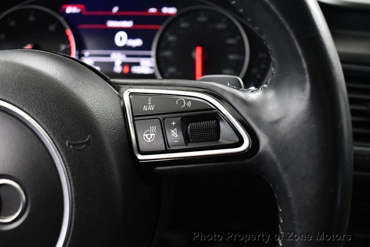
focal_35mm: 36
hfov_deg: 53.1
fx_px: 370
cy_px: 124
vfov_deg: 36.9
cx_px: 185
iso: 3200
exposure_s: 1/60
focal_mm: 18
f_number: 3.5
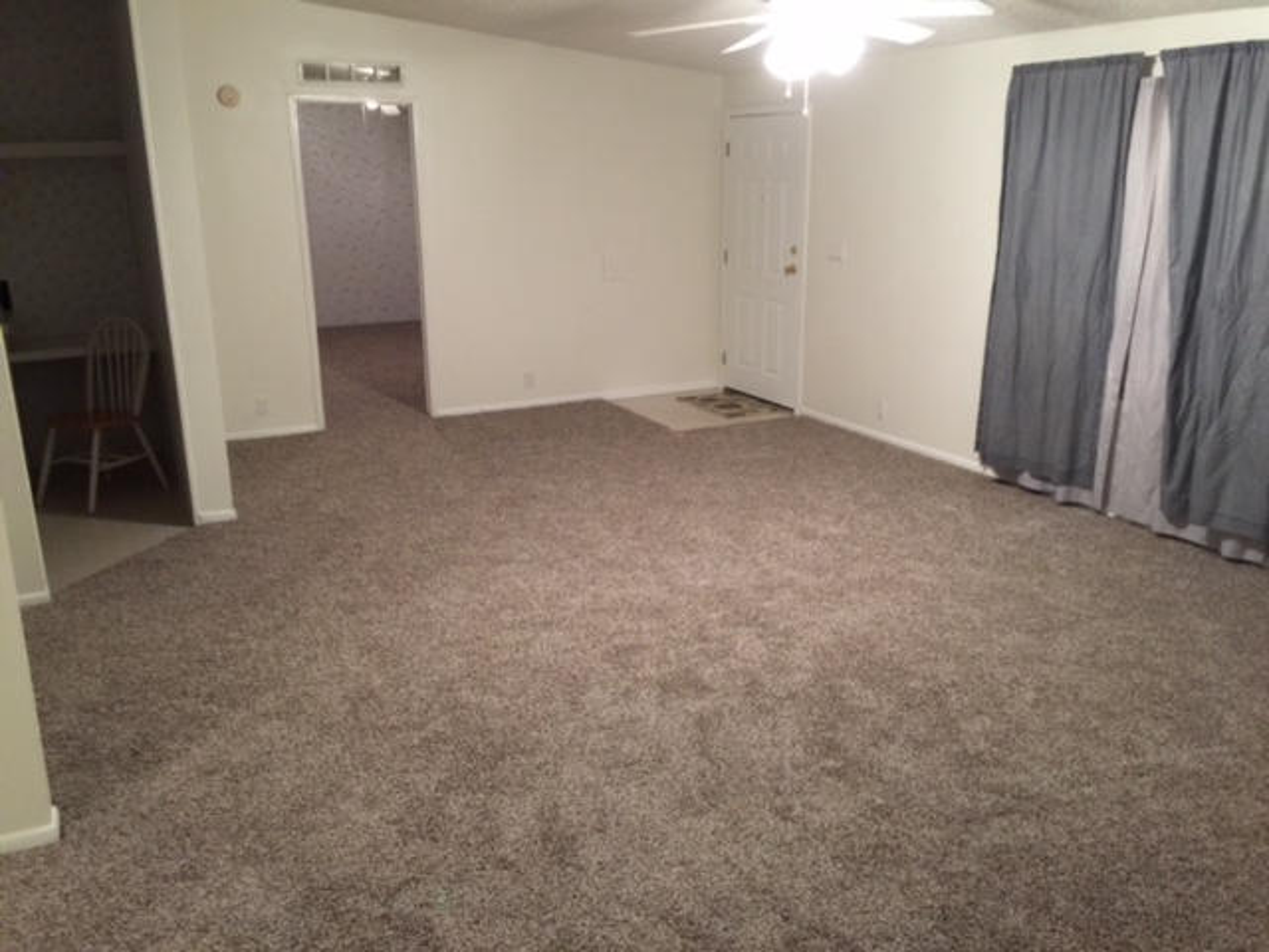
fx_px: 1063
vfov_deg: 48.2
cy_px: 476
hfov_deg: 61.7
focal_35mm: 29
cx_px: 634
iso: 80
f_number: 2.2
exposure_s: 1/4
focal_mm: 4.15
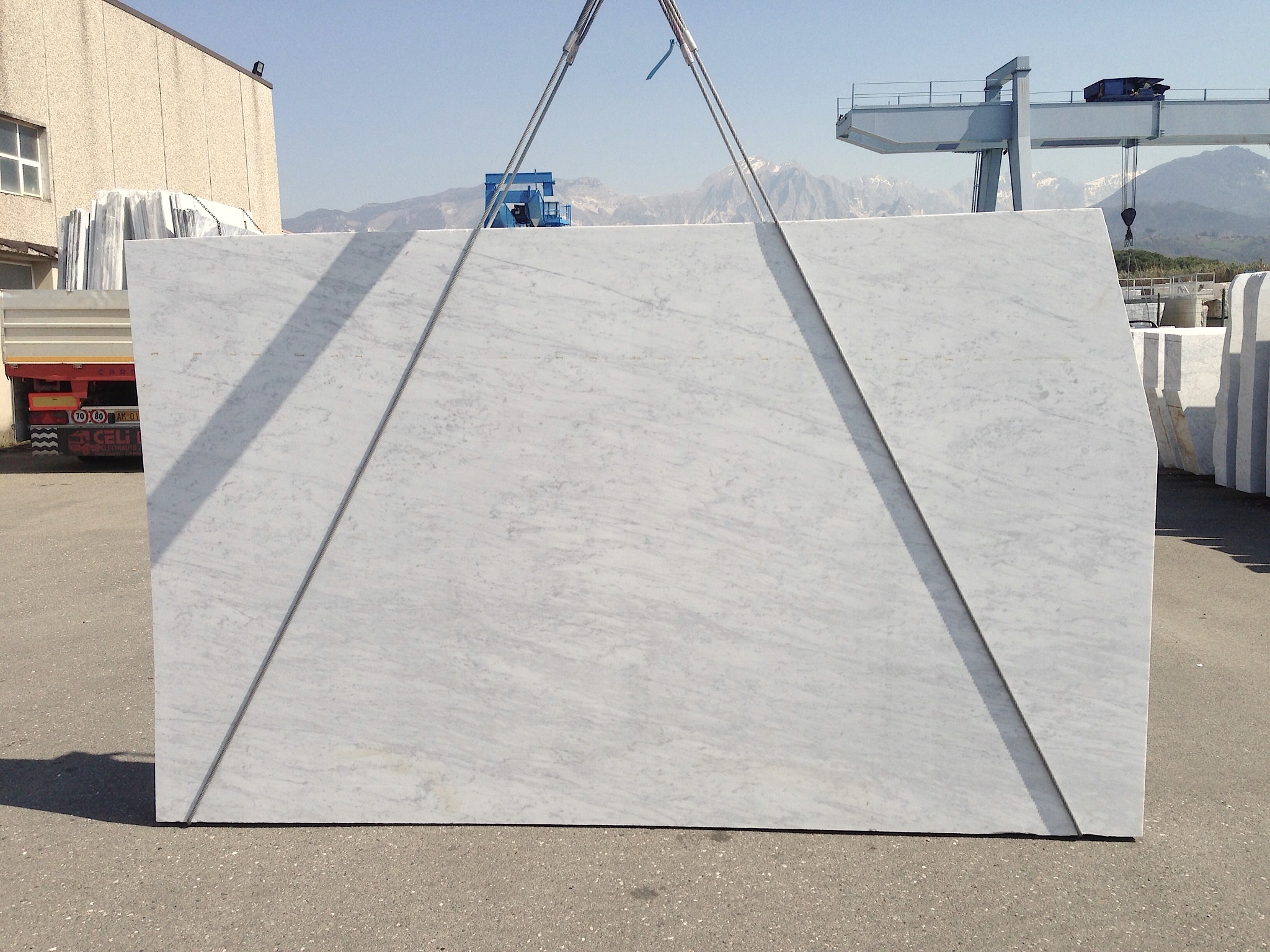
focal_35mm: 33
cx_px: 635
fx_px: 1211
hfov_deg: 55.4
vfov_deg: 42.9
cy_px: 476
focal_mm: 4.13
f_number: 2.4
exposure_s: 1/1869
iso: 50
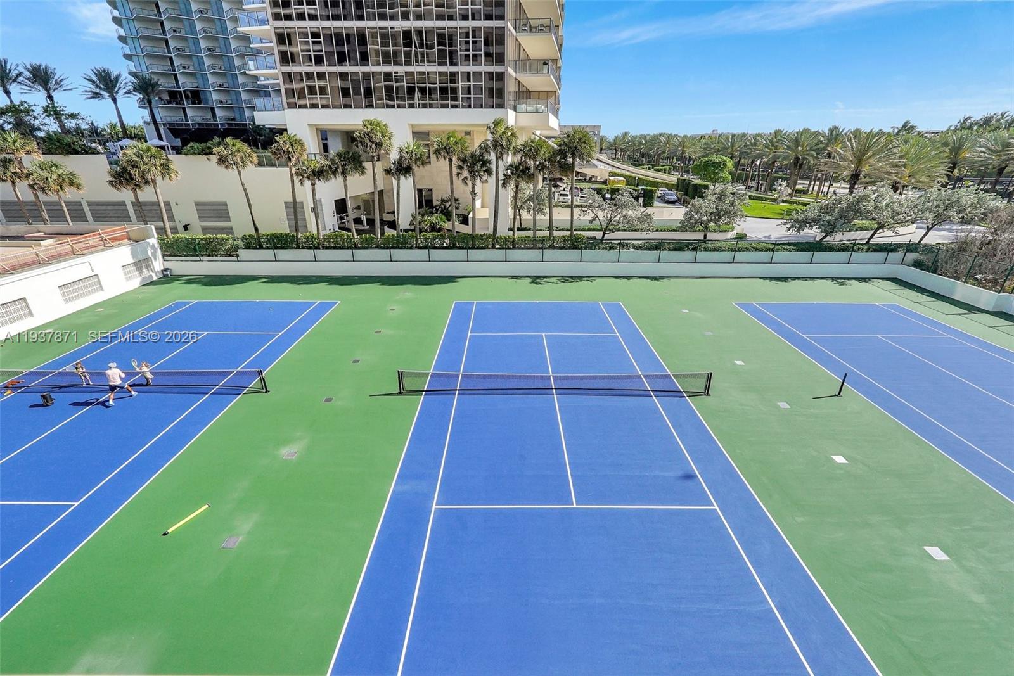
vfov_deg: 73.8
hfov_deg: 96.7
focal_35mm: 16
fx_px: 451
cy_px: 338
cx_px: 507
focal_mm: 16
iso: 640
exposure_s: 1/640
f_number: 13
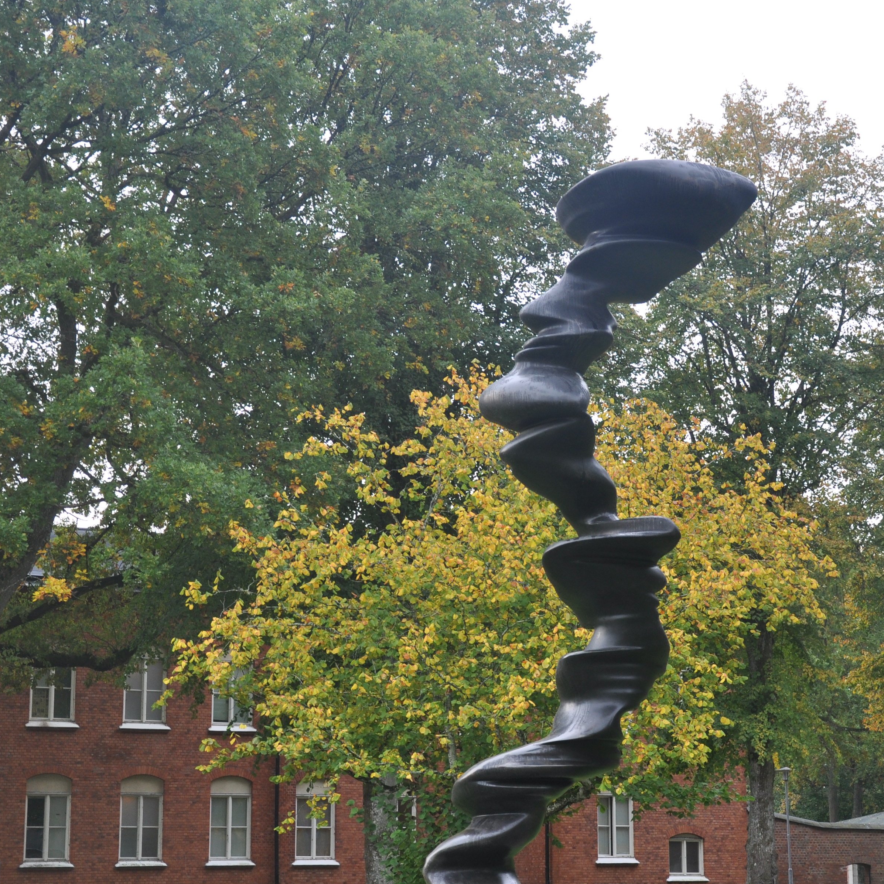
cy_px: 522
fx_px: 2109
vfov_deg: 23.6
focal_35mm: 73
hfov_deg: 23.7
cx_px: 492
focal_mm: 32
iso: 220
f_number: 5.6
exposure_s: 1/125
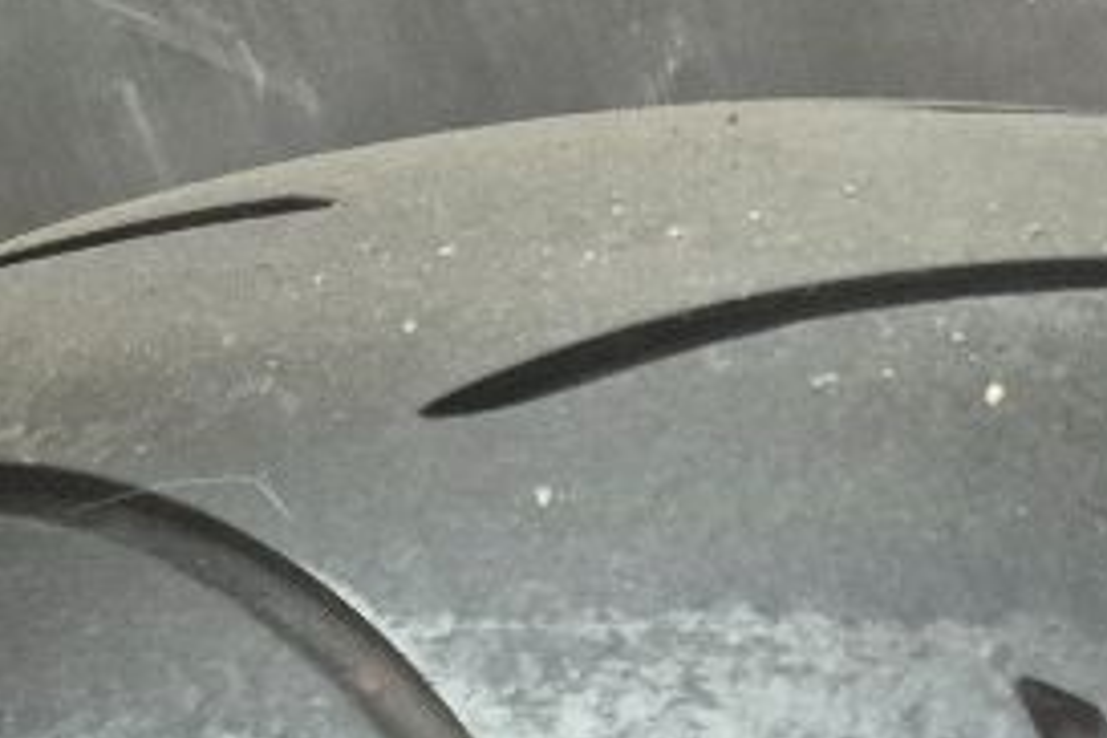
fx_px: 3444
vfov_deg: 10.9
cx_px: 645
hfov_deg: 18.2
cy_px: 1598
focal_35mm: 112
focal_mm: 5.4
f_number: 1.8
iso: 1250
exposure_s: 1/100
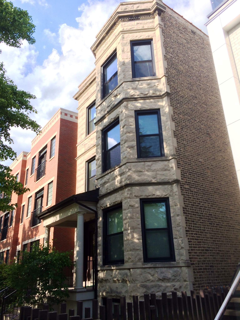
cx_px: 120
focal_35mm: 30
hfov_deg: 46.8
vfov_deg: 60.0
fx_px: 277
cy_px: 160
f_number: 2.2
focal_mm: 4.12
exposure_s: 1/820
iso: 32
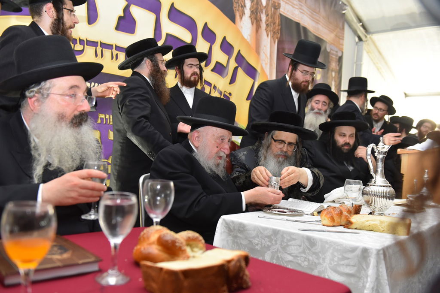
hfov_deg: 58.7
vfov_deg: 41.1
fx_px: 391
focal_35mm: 32
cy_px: 146
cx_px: 220
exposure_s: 1/80
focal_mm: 32
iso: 1600
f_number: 3.2
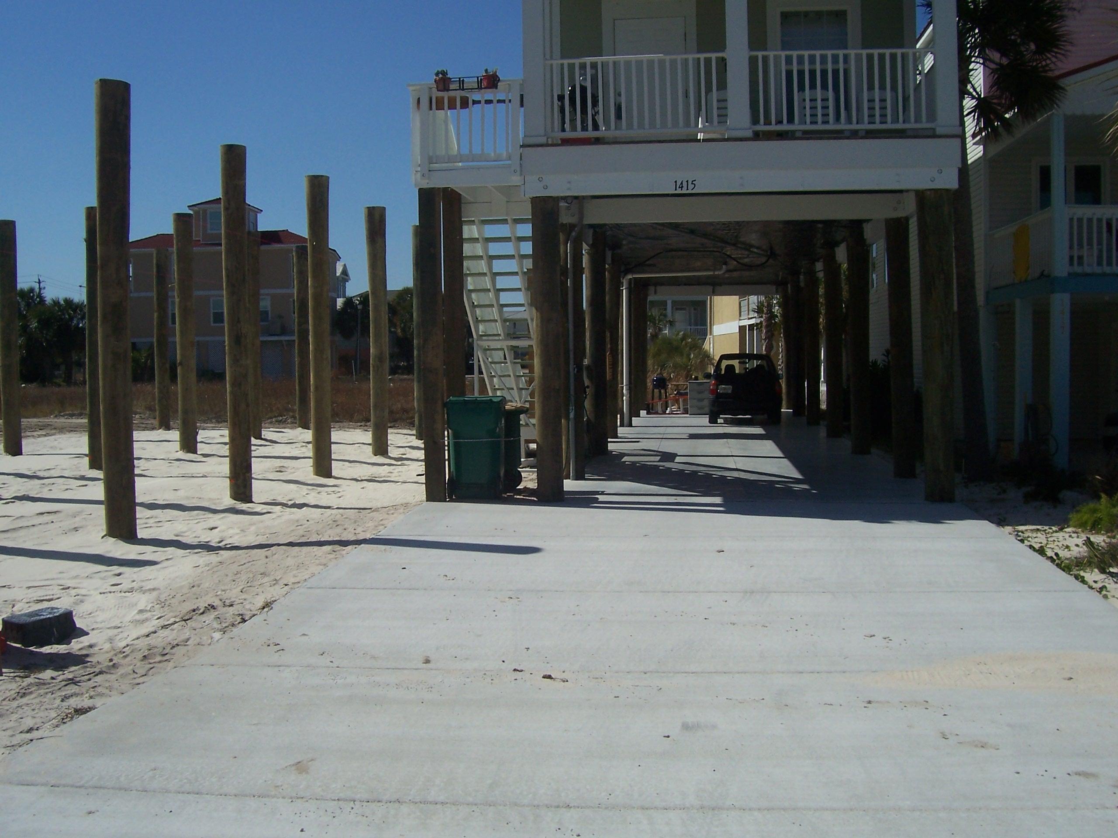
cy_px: 419
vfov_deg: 41.8
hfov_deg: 54.0
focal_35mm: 34
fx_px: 1098
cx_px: 559
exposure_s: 1/1000
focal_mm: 5.6
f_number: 5.6
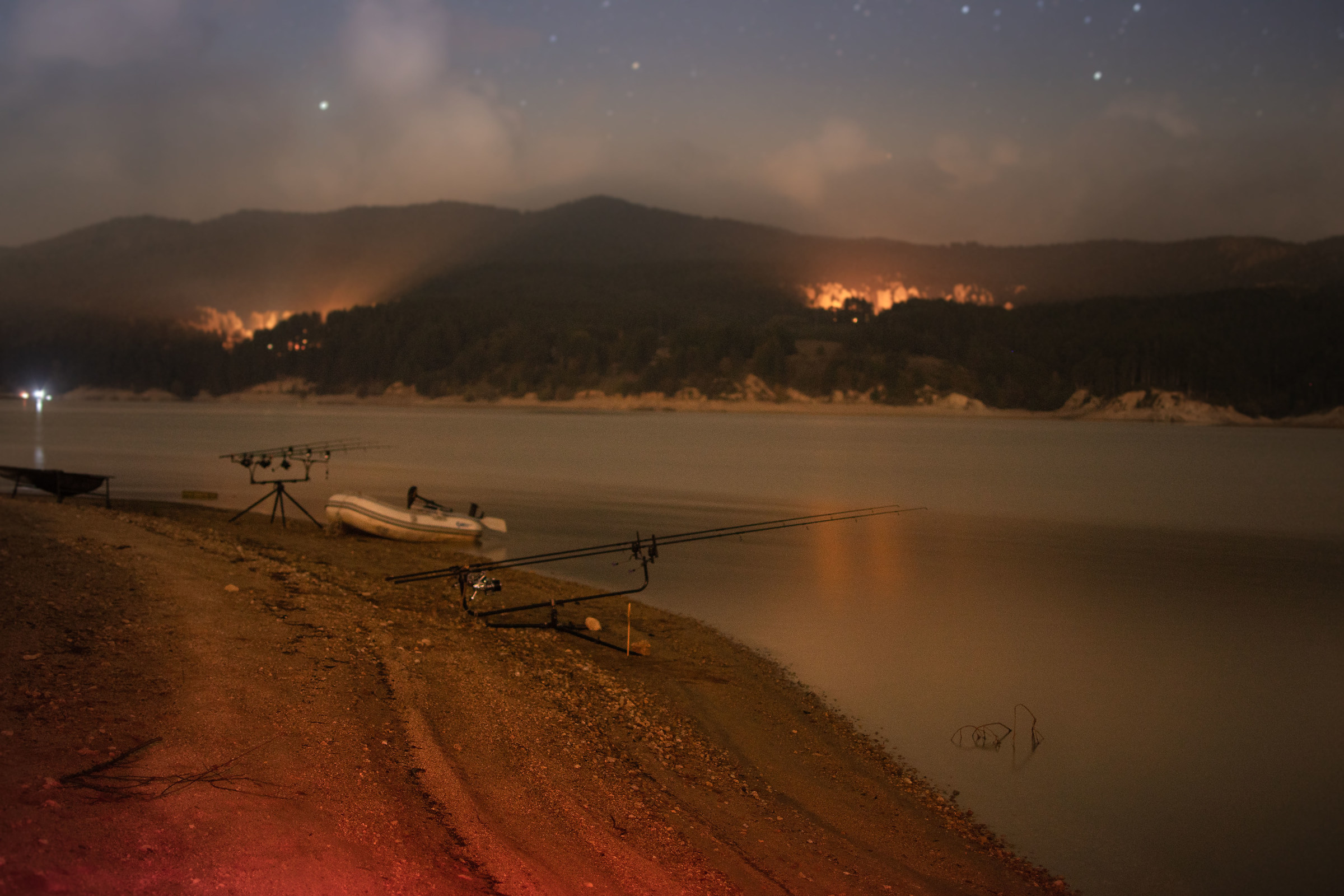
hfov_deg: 38.2
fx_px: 1941
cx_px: 672
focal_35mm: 52
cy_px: 448
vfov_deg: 26.0
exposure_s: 30
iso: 400
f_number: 1.8
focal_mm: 35
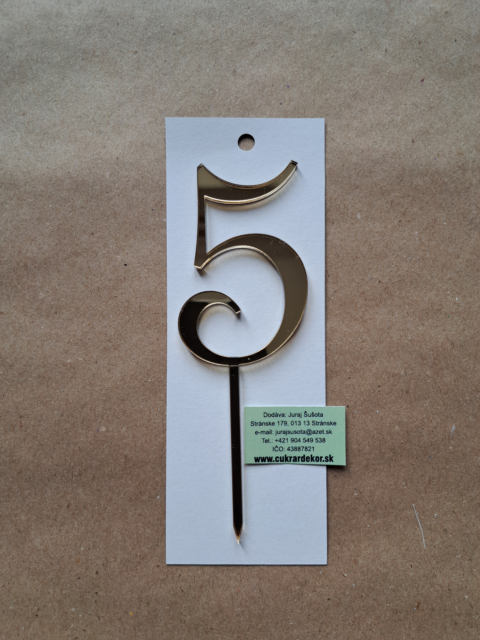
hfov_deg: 56.8
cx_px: 240
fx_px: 444
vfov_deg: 71.6
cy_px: 320
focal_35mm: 24
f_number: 1.8
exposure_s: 1/50
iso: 50
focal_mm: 5.23
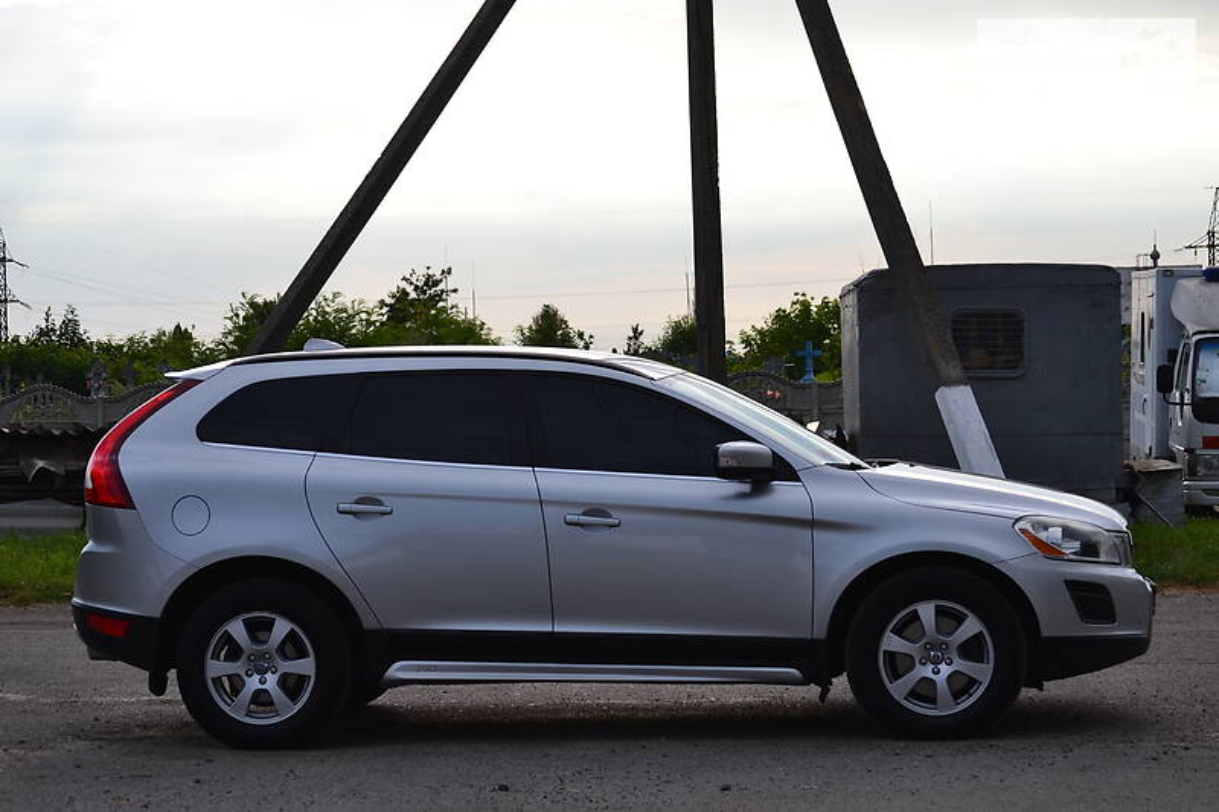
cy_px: 406
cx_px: 610
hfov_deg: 21.9
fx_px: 3148
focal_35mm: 93
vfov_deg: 14.7
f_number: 6.3
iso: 200
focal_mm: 62
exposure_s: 1/640
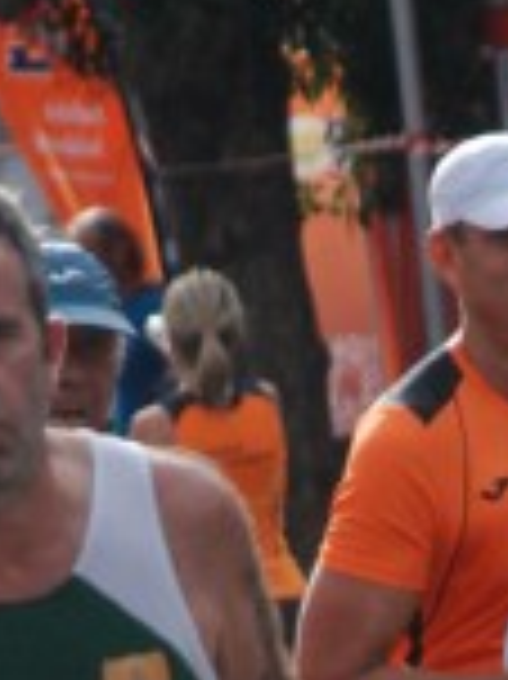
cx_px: 762
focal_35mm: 775
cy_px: 892
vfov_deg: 2.6
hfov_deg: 1.9
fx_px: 15184
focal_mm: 135
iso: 1000
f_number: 5.6
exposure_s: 1/1000
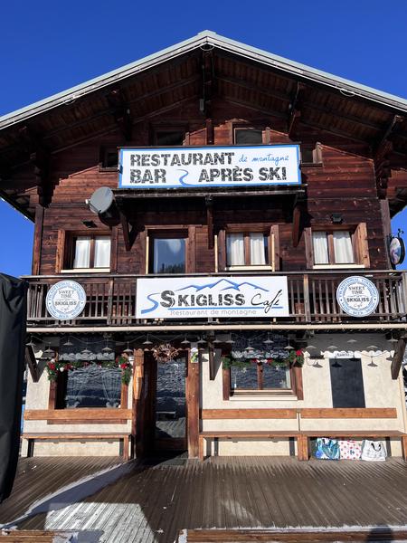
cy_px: 272
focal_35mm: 26
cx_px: 204
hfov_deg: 53.1
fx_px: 408
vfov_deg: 67.3
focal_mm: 5.7
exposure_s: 1/7463
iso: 50
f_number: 1.5
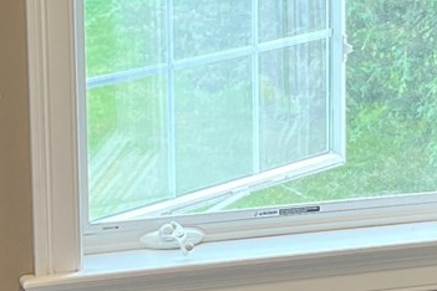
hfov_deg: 13.0
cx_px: 314
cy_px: 98
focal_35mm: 158
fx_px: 1918
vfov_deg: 8.7
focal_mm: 5.7
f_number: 1.5
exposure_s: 1/120
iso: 100
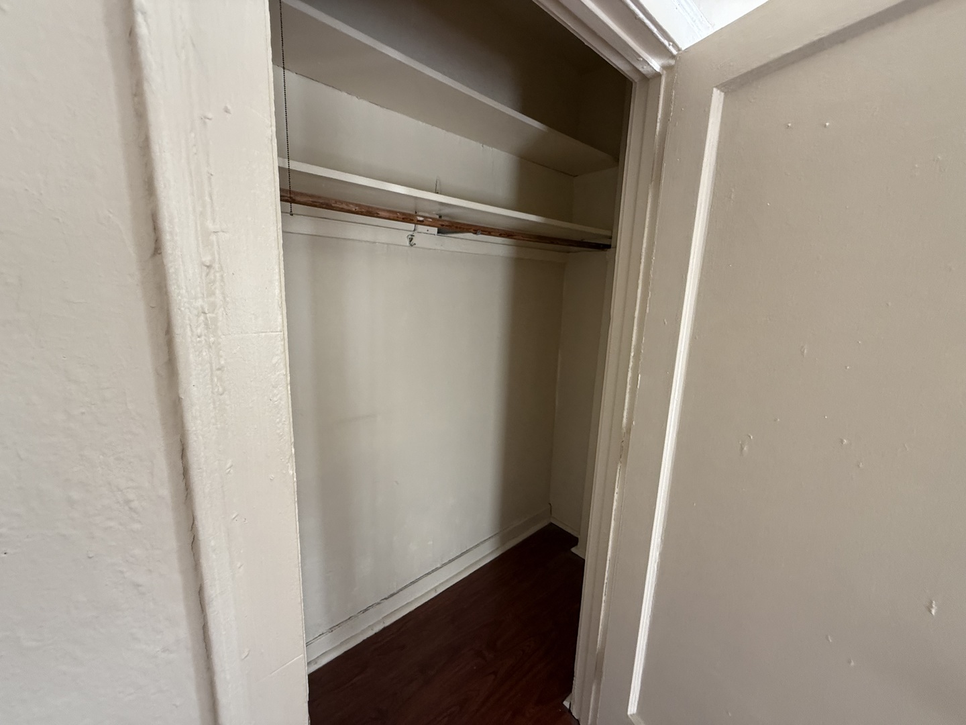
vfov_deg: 85.7
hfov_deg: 102.1
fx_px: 391
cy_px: 362
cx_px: 483
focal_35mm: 14
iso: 250
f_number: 2.2
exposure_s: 1/99
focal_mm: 2.22
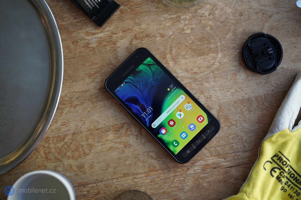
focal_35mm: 55
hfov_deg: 36.2
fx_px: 460
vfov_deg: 24.6
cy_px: 100
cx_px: 150
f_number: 3.2
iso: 160
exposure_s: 1/125
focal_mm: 55
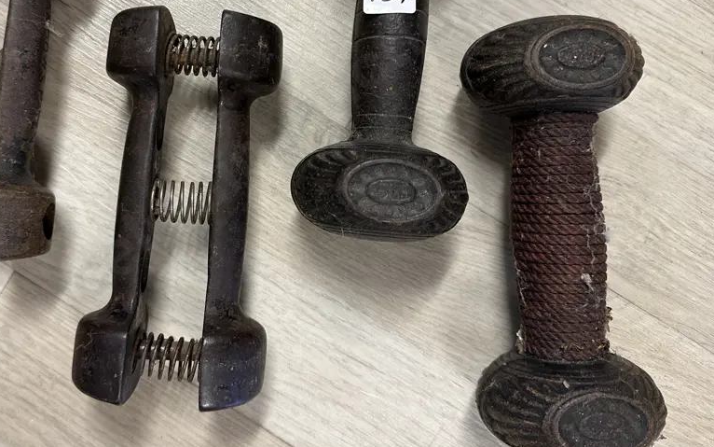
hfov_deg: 56.1
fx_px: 662
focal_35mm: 34
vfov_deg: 36.8
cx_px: 270
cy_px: 145
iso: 200
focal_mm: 6.86
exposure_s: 1/50
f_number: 1.78
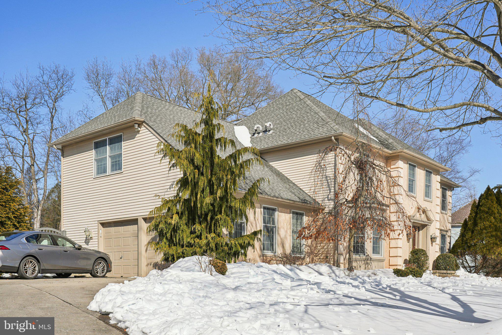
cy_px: 168
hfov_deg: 53.1
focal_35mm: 36
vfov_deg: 36.9
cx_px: 251
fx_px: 502
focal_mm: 36
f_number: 8
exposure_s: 1/500
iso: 100
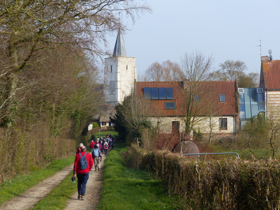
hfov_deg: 17.6
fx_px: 906
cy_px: 105
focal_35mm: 112
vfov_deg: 13.2
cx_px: 140
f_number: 4
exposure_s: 1/500
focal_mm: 20.1
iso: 100
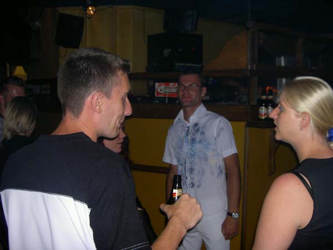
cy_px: 125
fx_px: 375
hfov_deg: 47.9
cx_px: 166
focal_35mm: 39
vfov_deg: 36.8
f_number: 2.8
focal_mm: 8
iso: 100
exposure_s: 1/59.5
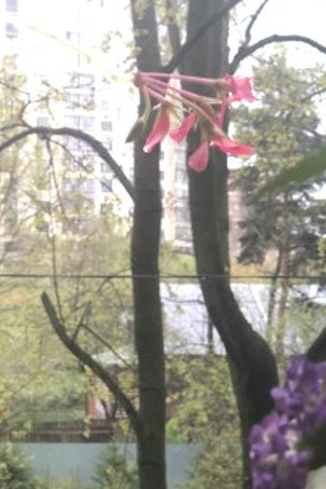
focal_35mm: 100
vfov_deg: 20.4
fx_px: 1357
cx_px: 25
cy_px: 276
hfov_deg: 13.6
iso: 100
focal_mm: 6
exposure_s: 1/60
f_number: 2.4
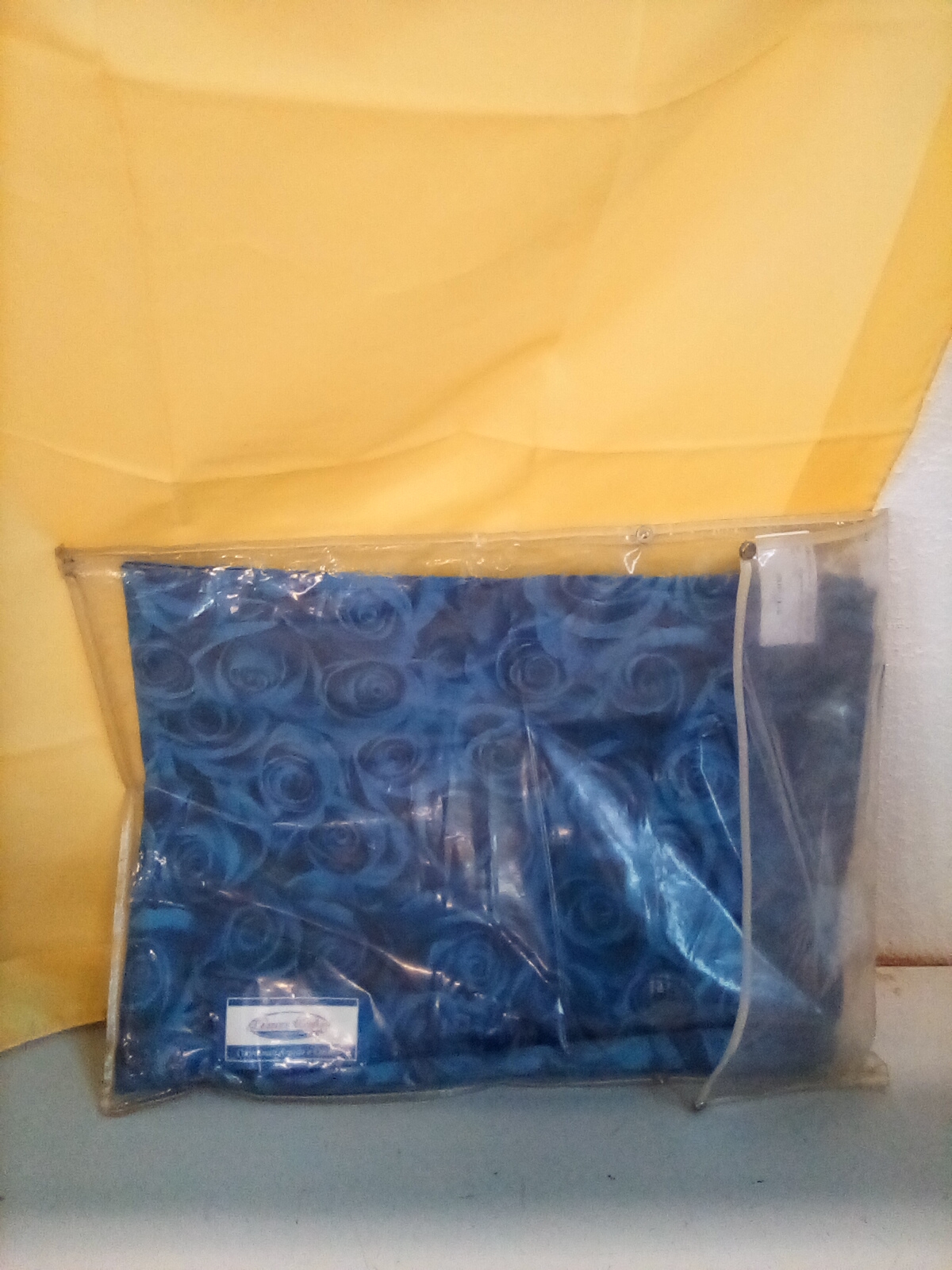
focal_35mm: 28
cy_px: 635
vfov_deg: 63.4
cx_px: 476
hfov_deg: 49.7
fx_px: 1027
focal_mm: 2.27
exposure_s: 1/25
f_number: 2.2
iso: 186
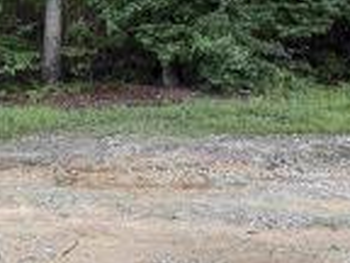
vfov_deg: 35.6
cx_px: 36
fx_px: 394
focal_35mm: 39
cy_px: 51
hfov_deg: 43.8
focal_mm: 2.22
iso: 50
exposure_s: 1/123
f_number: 2.2
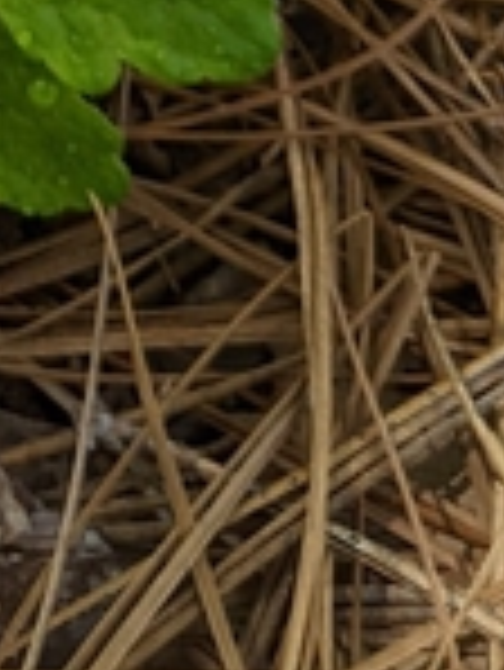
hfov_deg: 7.8
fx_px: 3586
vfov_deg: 8.3
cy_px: -1596
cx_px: -310
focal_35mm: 185
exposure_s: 1/668
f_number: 1.8
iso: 44
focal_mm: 4.44
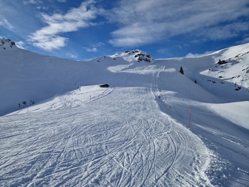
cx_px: 103
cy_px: 81
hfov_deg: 64.9
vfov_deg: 51.2
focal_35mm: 27
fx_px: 194
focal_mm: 5.4
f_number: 1.8
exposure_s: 1/2648
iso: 50
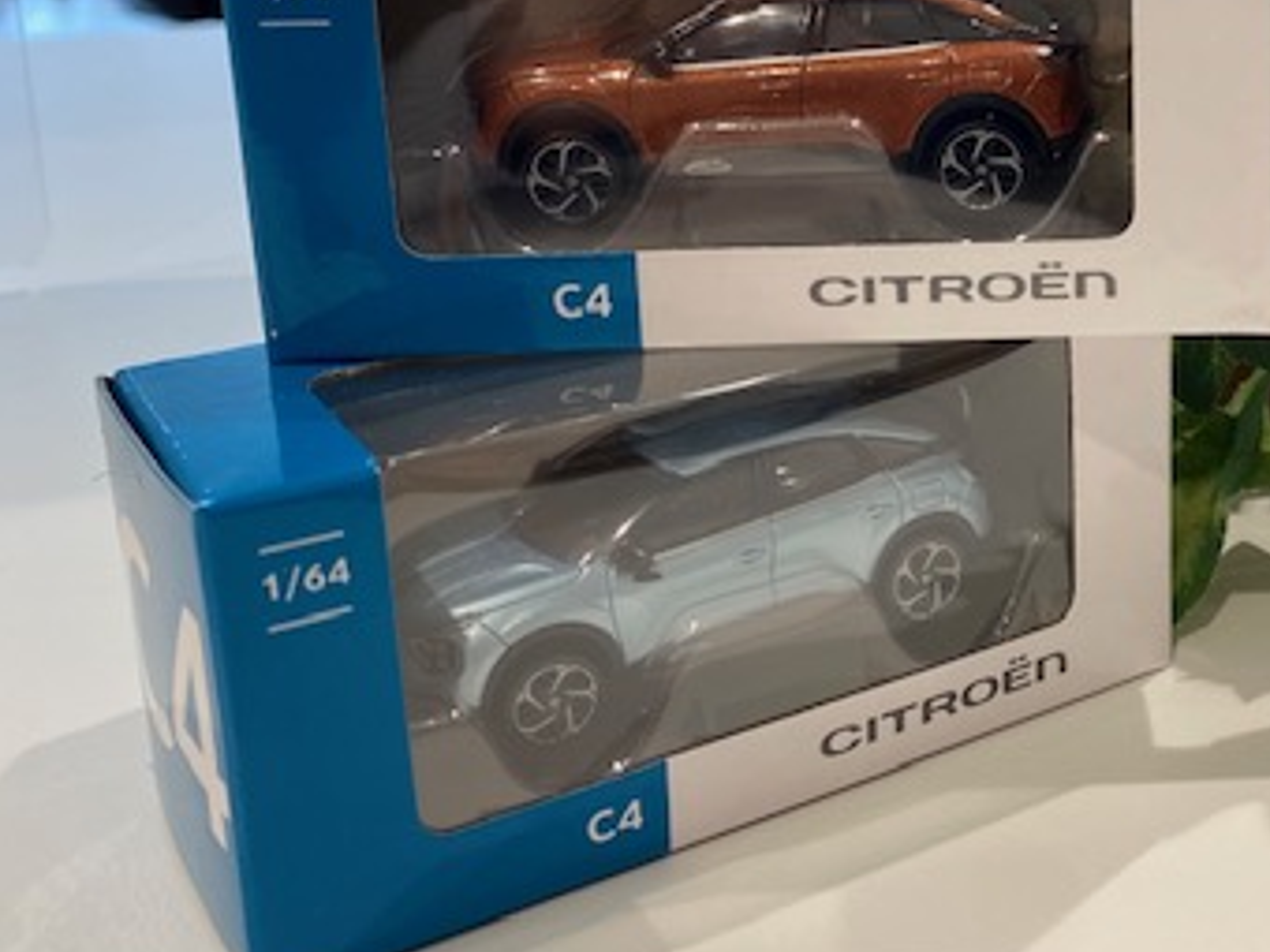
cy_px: 161
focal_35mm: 49
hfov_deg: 37.2
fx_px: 1798
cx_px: 1061
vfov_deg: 28.9
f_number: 1.8
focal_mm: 4.25
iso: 50
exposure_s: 1/122
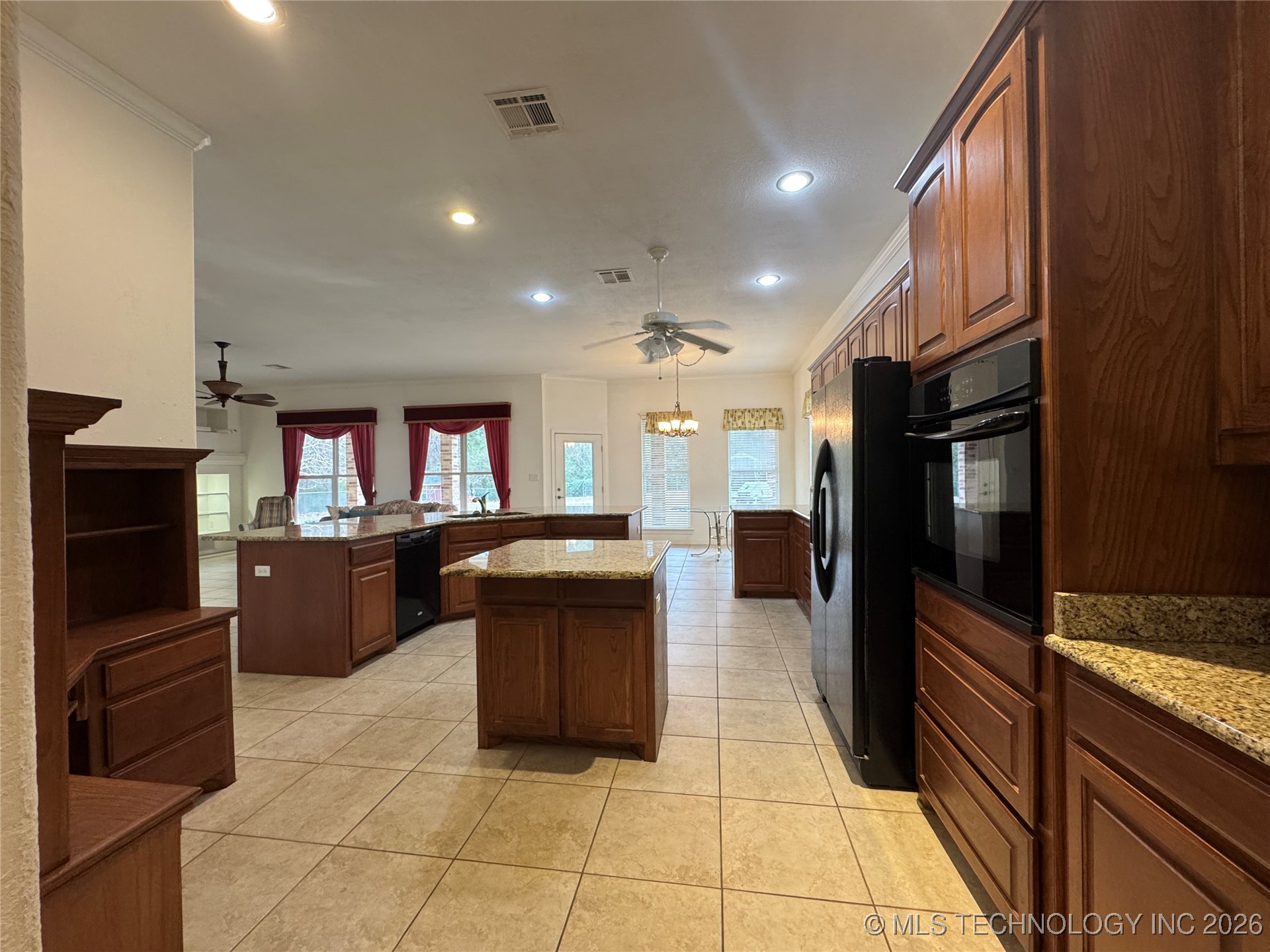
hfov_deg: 102.1
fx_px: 514
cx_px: 635
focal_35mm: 14
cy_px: 476
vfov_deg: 85.7
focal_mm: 2.22
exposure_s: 1/60
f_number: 2.2
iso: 250
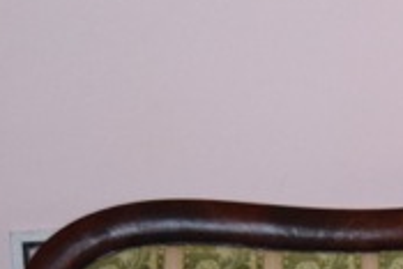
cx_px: 923
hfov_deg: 7.3
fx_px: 2979
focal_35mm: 266
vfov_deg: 5.1
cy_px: 475
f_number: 4.2
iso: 2500
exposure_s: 1/60
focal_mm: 31
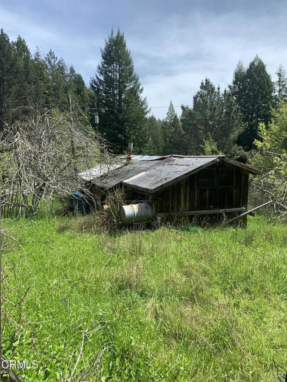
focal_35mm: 26
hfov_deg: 53.1
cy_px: 191
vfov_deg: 67.3
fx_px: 287
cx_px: 144
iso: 25
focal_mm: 4.25
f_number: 1.8
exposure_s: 1/1350
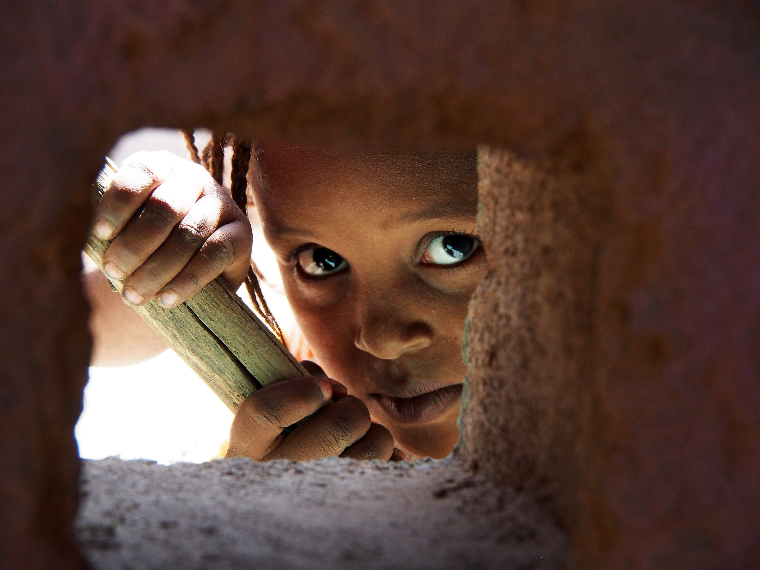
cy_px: 285
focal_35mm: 126
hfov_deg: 15.6
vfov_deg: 11.8
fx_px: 2766
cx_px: 380
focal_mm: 63
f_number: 5.6
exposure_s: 1/400
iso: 1250
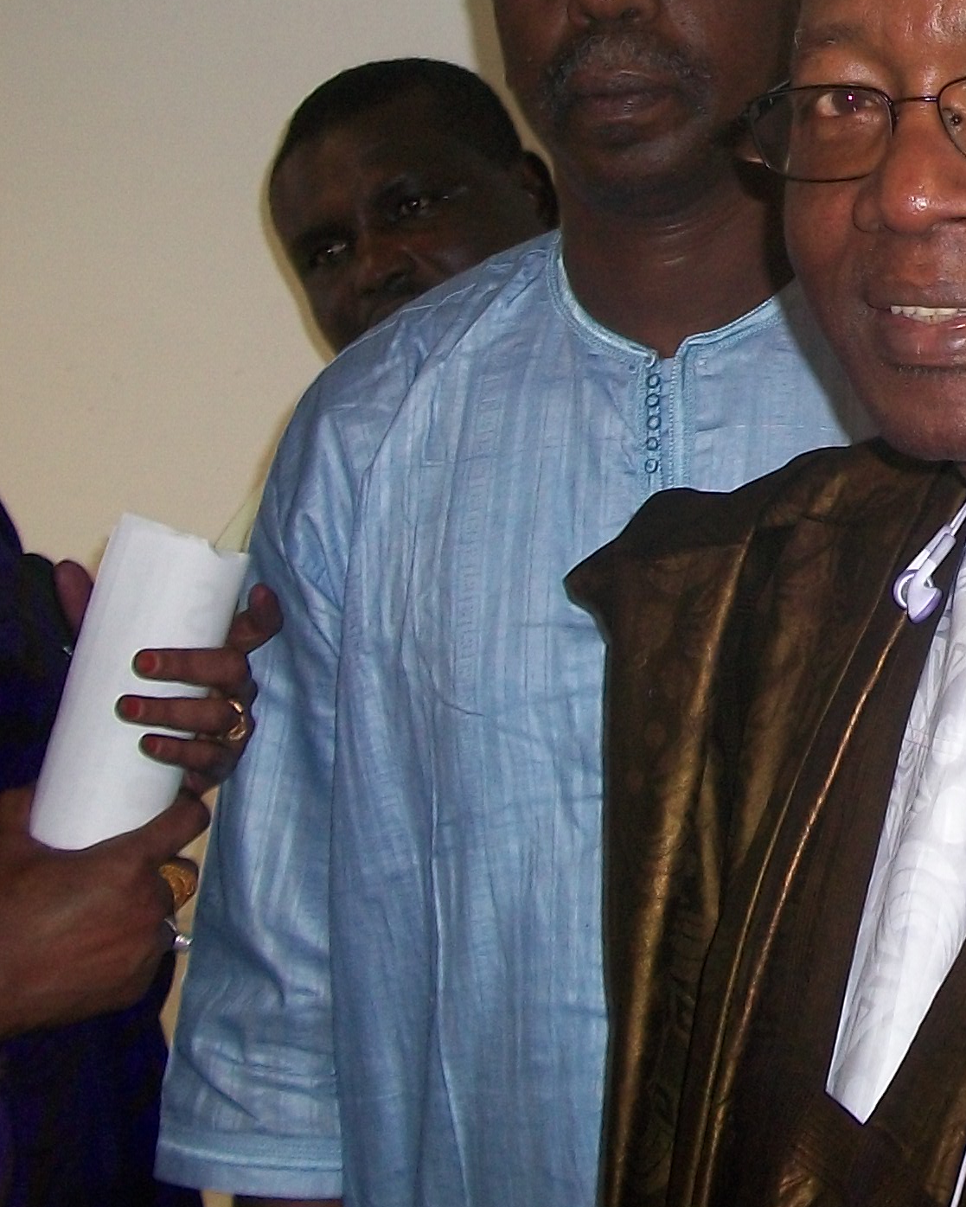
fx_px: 2930
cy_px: 271
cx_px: 1225
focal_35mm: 82
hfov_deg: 17.6
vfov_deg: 23.0
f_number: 2.9
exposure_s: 1/30
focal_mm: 5.7
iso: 80
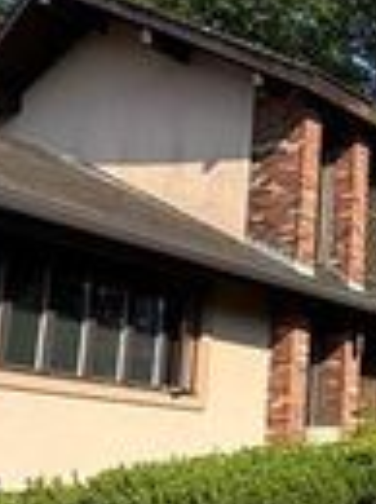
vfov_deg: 27.1
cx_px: 539
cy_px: 273
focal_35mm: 72
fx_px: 1046
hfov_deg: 18.4
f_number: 2.2
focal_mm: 2.22
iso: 40
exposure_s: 1/756
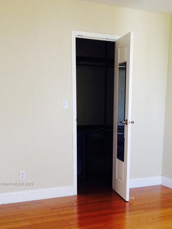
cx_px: 116
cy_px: 184
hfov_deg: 26.9
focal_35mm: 54
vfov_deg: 34.4
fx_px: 358
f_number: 2.4
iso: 250
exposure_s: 1/20
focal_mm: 4.12
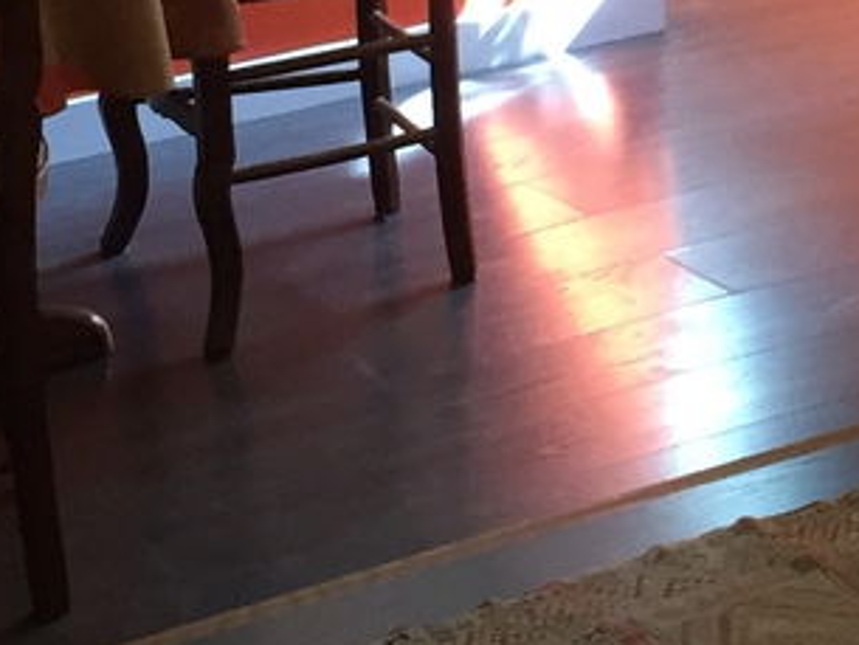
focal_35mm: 152
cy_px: -499
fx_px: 3773
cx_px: 1200
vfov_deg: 9.3
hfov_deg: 12.5
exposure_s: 1/33
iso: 64
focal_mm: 4.15
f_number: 2.2
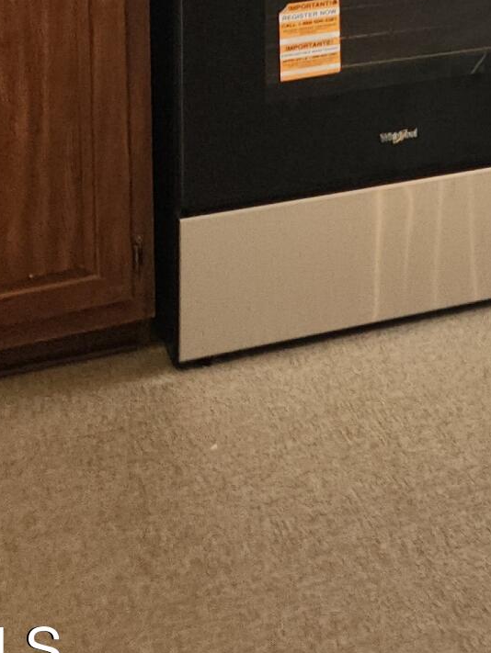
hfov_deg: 13.1
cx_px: 1000
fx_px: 1833
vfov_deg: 18.3
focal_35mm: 97
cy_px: -289
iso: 64
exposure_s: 1/60
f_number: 1.8
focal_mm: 5.4
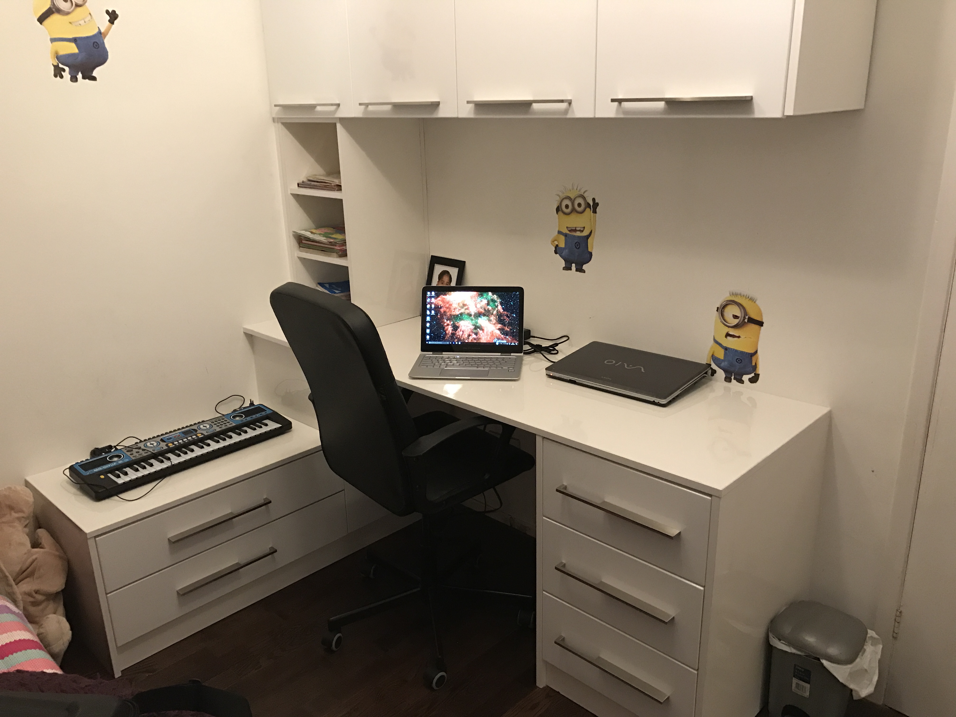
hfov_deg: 63.4
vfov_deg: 49.7
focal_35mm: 28
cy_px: 358
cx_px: 478
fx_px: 773
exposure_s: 1/17
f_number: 1.8
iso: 100
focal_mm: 3.99
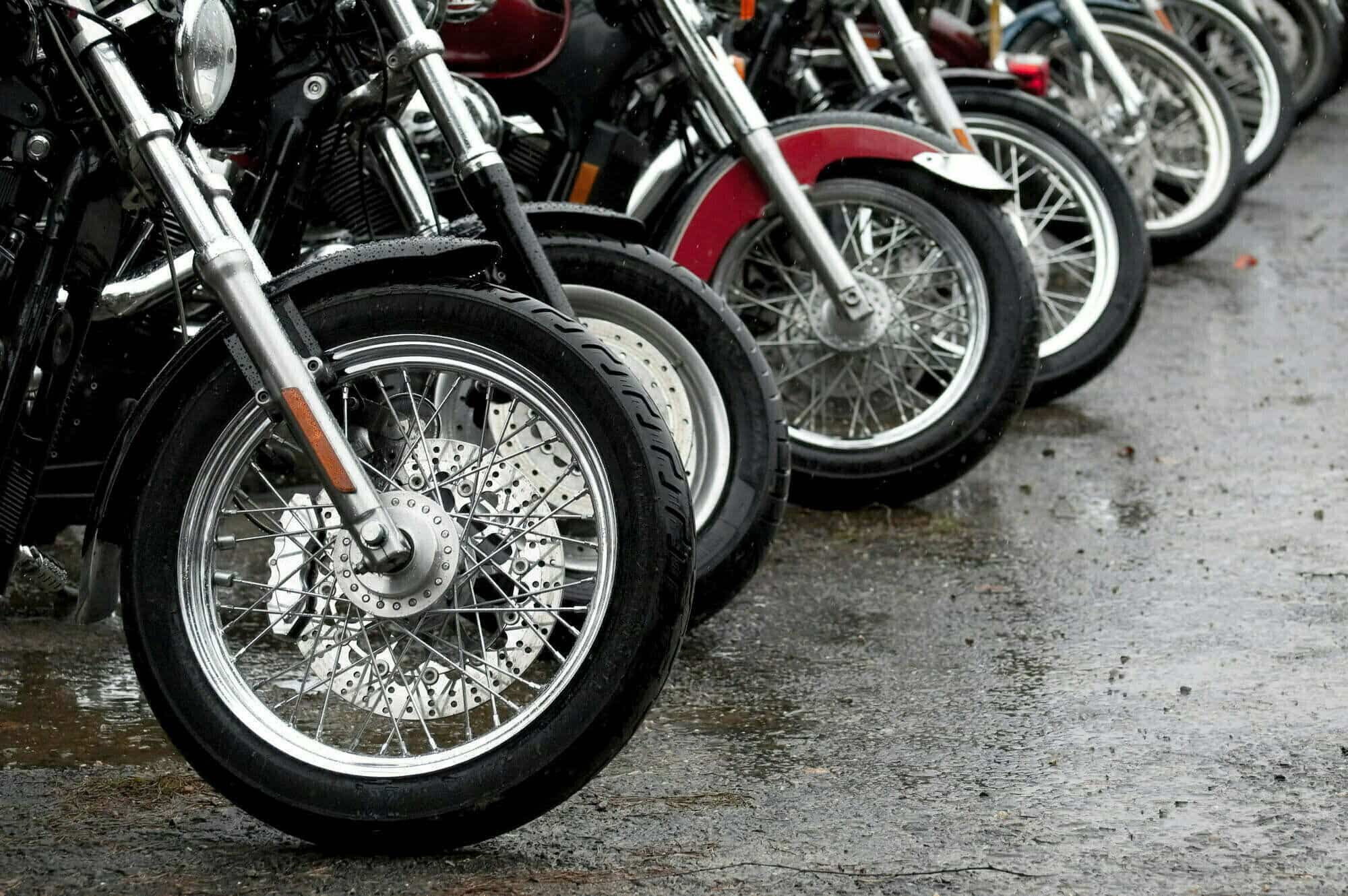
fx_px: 4490
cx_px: 674
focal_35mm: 120
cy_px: 448
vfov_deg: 11.4
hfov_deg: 17.1
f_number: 4.8
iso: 400
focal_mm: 80
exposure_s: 1/1500
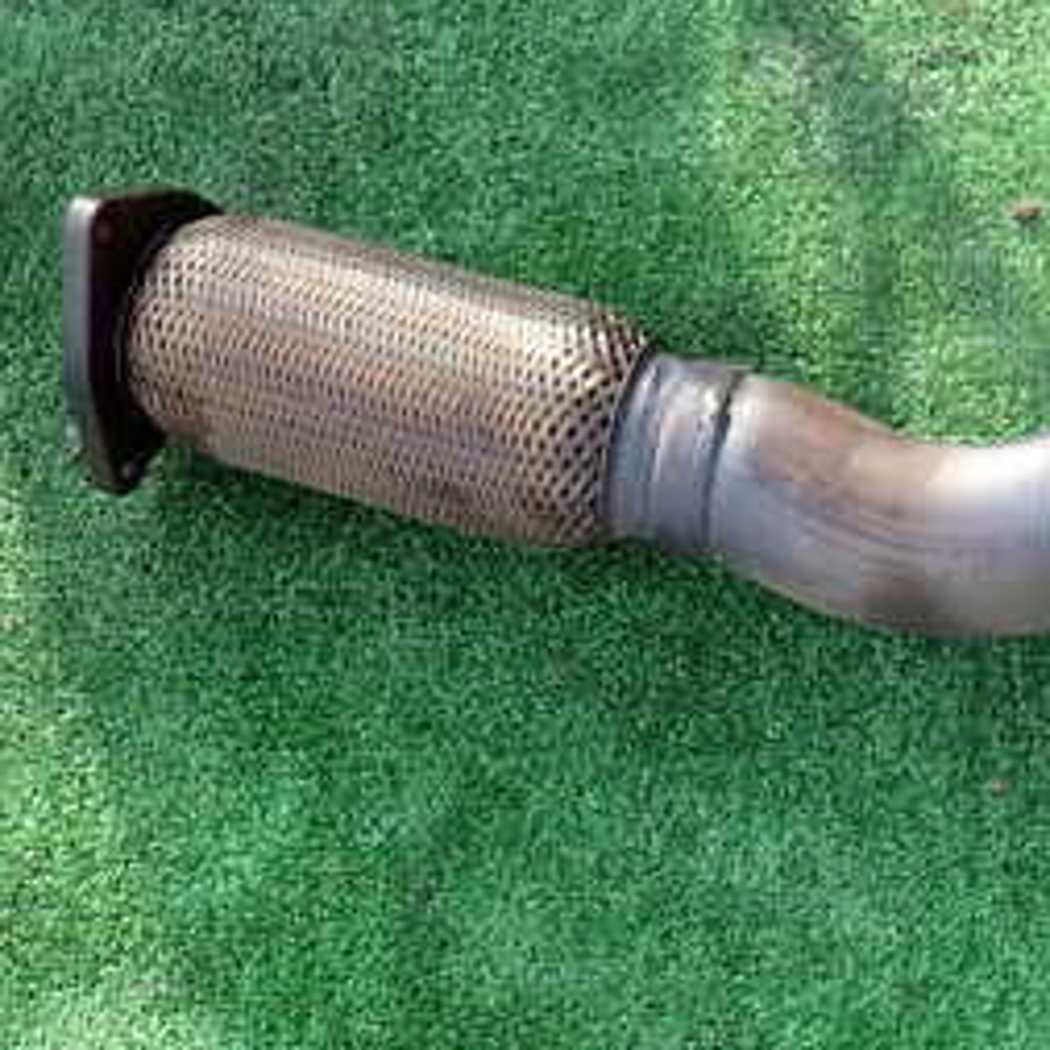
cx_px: 975
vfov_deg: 27.3
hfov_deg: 26.3
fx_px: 2162
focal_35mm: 63
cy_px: 552
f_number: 2.3
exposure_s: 1/200
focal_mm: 5.4
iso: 100
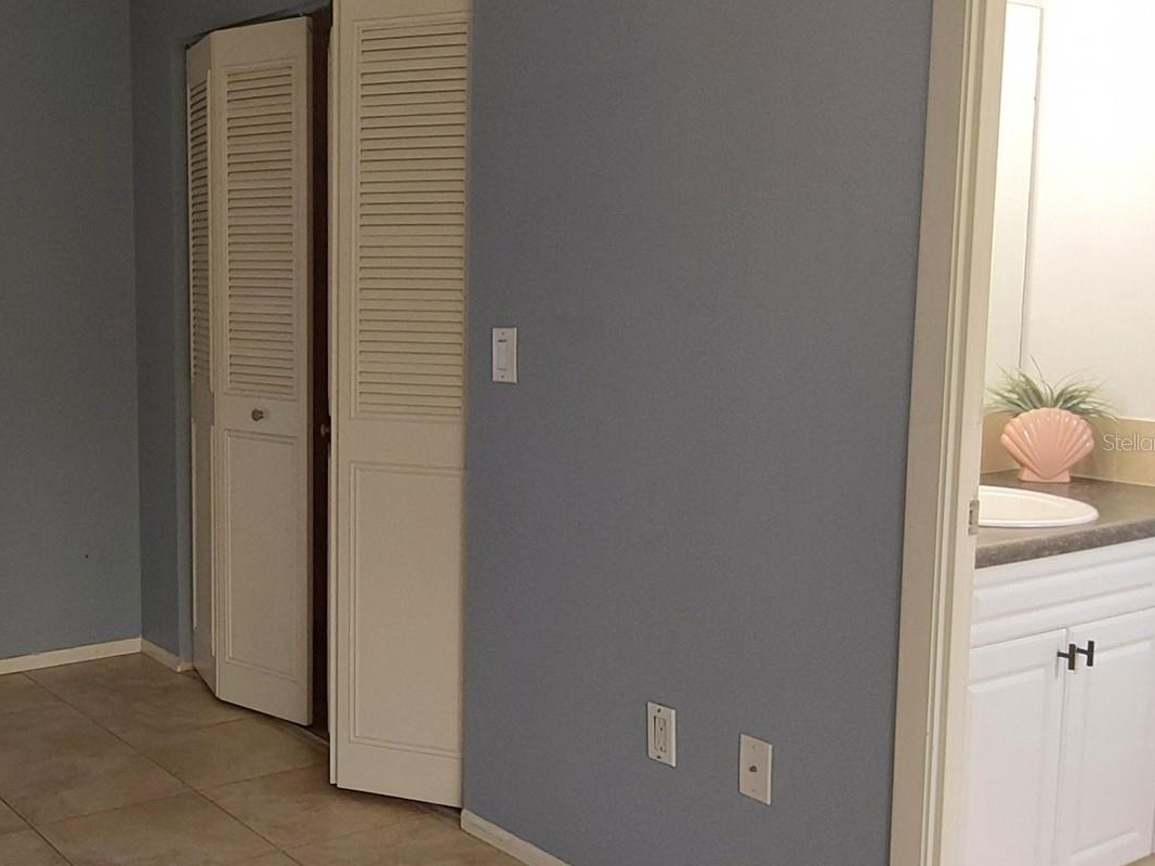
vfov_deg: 34.3
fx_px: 1401
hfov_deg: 43.8
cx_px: 339
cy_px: 442
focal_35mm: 42
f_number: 1.9
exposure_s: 1/30
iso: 250
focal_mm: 2.91
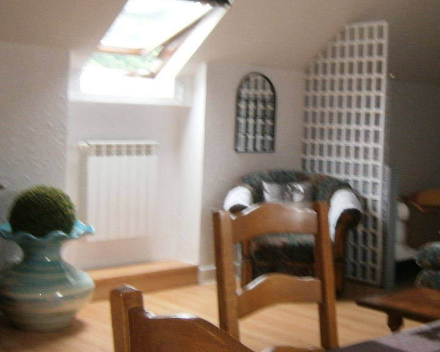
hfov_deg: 33.3
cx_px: 297
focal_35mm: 56
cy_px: 157
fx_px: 729
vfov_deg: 27.1
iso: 125
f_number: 2.8
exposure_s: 1/30
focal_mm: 4.7
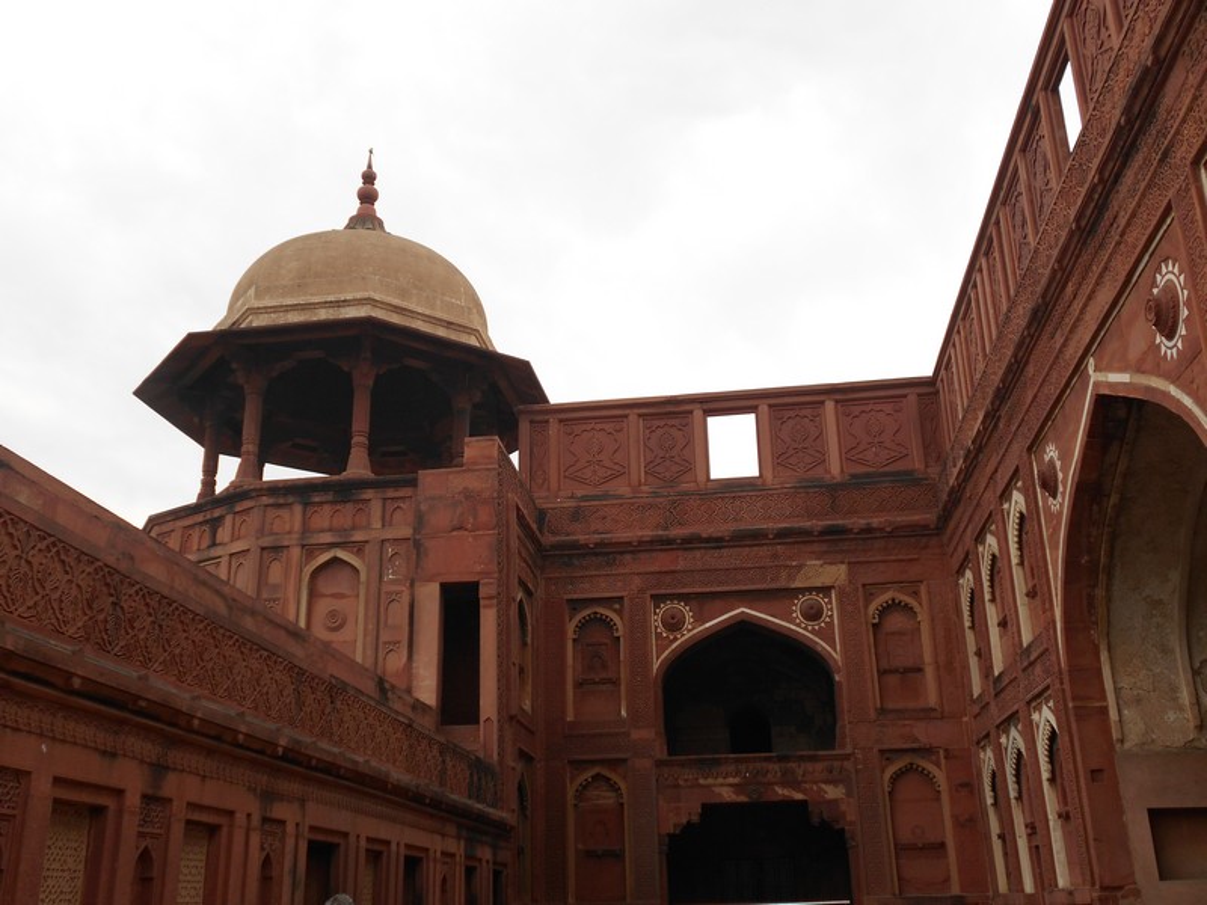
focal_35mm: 34
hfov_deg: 54.0
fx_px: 1186
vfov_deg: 41.8
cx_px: 604
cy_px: 452
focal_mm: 5.8
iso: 80
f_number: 3.6
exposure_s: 1/250
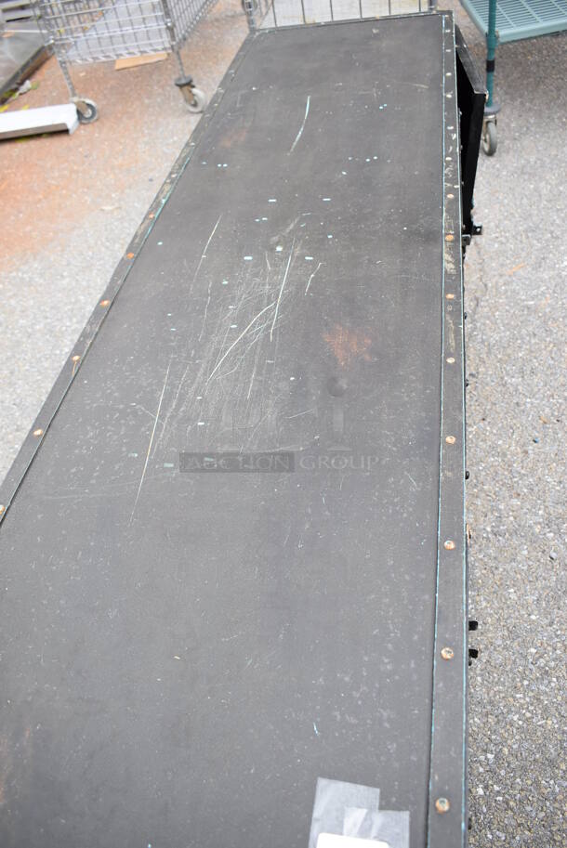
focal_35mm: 30
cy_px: 424
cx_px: 284
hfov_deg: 43.7
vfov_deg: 61.9
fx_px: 708
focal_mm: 20
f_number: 5.6
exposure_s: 1/125
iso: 360
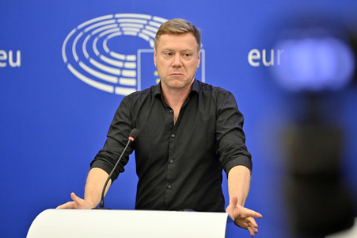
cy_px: 119
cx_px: 178
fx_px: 1437
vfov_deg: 9.4
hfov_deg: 14.2
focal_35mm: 145
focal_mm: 145
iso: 4000
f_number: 2.8
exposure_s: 1/640
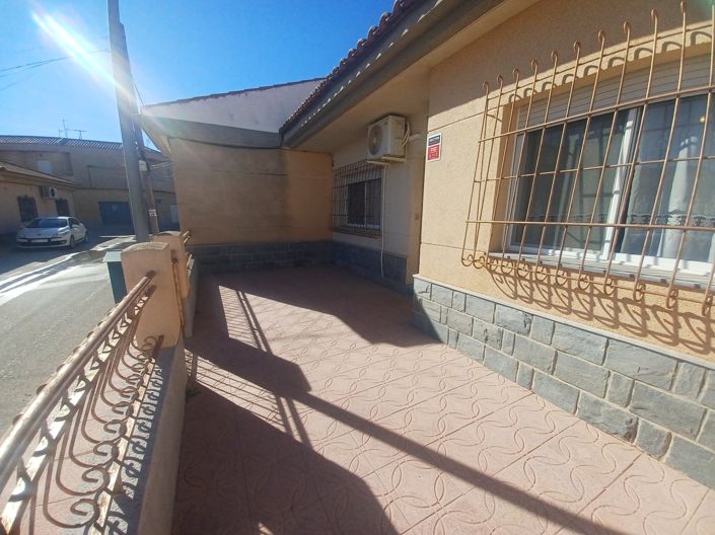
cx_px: 358
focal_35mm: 13
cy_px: 268
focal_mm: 1.42
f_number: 2.2
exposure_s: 1/1513
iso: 40
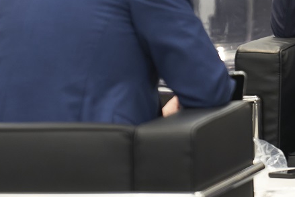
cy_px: 48
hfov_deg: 3.1
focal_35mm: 663
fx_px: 5434
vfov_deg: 2.1
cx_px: 318
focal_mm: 200
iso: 1600
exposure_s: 1/200
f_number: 4
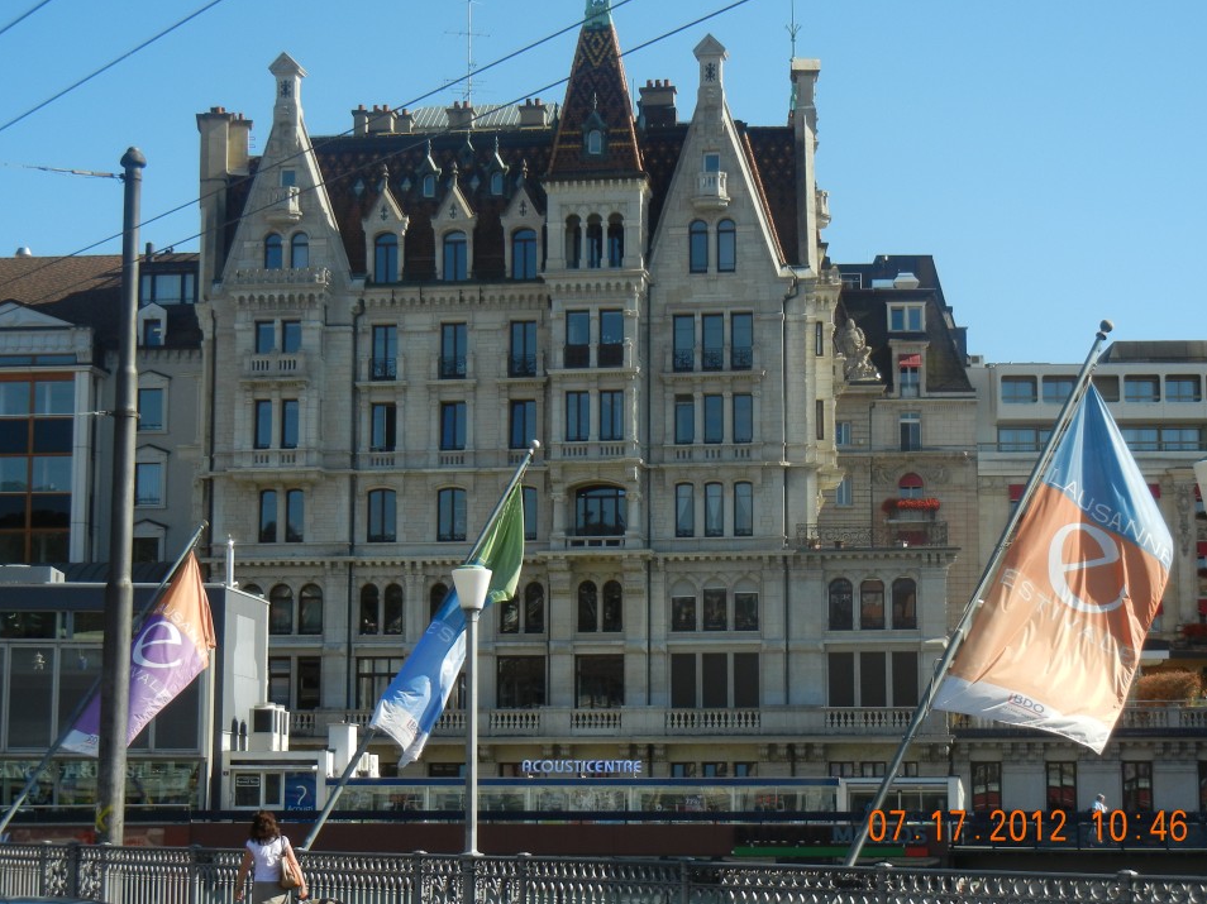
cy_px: 441
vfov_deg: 20.2
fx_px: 2545
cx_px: 619
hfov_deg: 26.7
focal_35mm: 73
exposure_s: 1/750
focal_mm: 12.2
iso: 160
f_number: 4.1
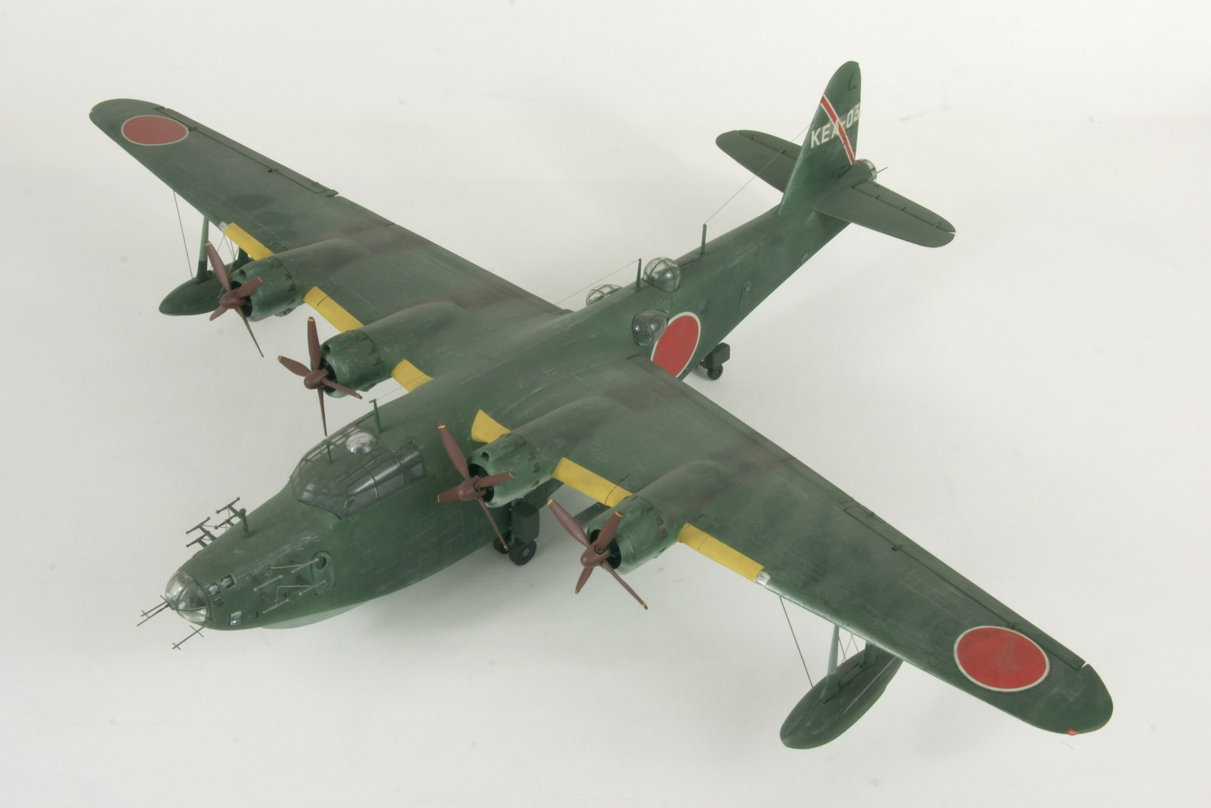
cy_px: 404
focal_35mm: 42
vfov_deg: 31.9
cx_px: 606
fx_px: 1413
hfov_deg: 46.4
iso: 80
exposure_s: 2
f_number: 29
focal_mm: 28
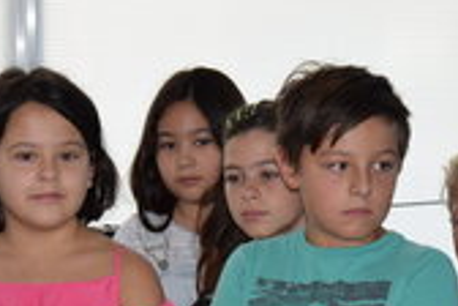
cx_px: 174
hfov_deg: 12.6
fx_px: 2074
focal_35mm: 163
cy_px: 210
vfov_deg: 8.4
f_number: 5.6
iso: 400
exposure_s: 1/125
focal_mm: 38
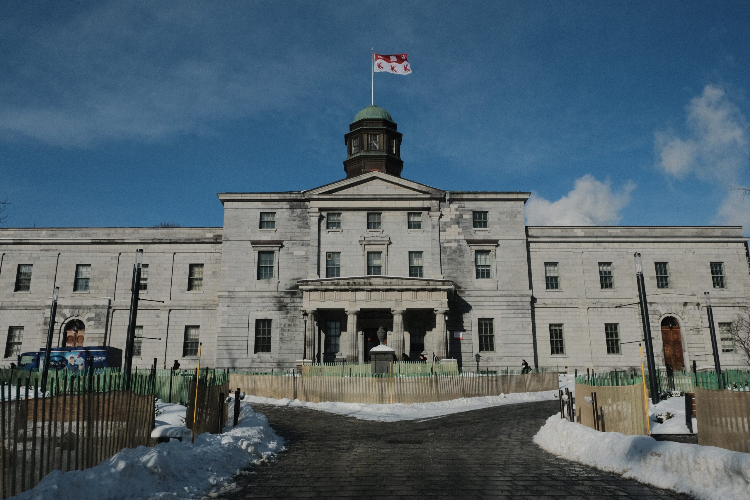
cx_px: 375
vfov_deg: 47.9
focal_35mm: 27
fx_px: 562
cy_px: 250
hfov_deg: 67.4
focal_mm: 18
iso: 640
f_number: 9
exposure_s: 1/2400
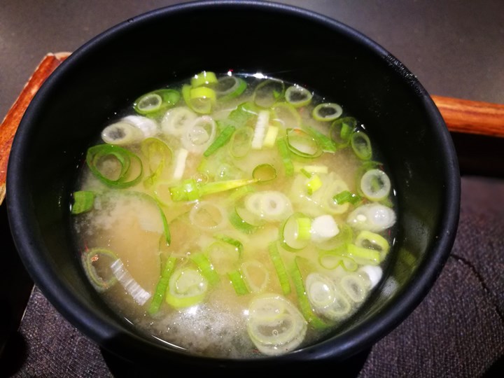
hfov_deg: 65.3
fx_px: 393
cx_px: 252
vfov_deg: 51.4
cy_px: 189
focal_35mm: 27
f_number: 4
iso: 640
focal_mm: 4.5
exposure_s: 1/20
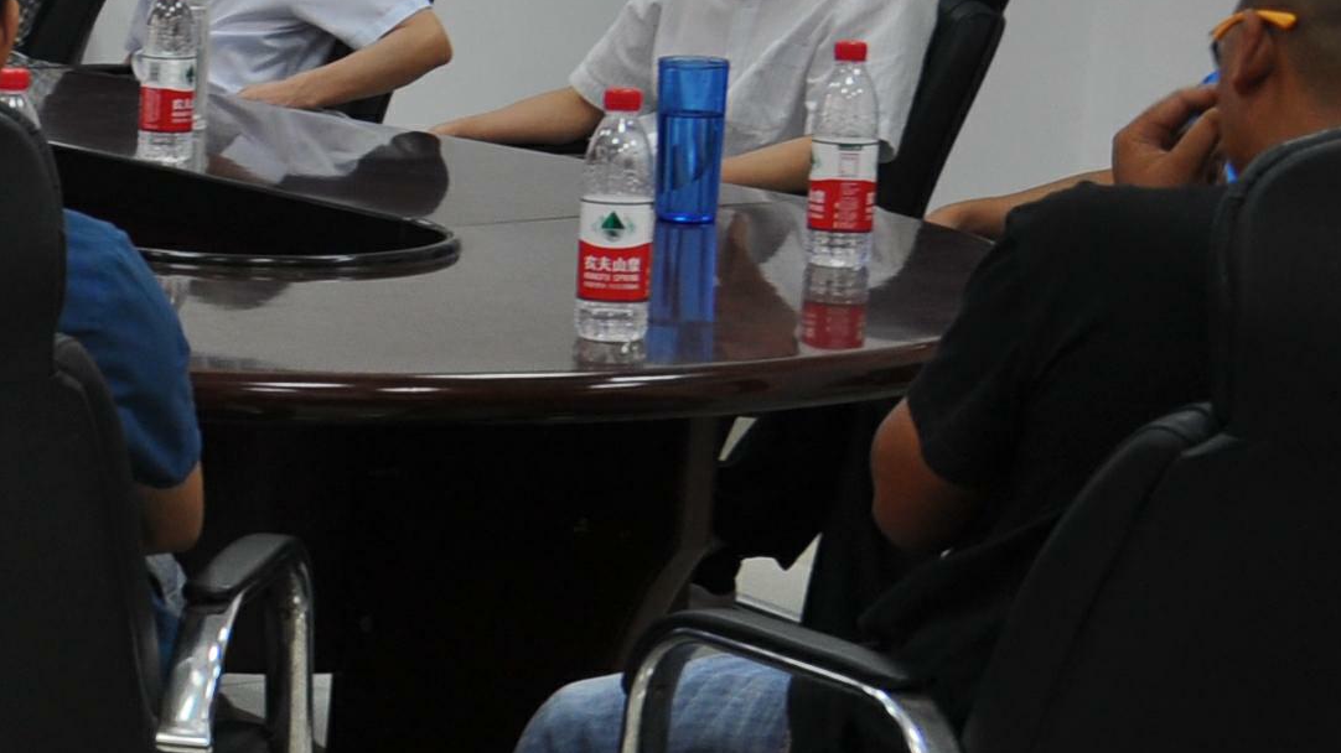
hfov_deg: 16.0
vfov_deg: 10.8
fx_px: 3982
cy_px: 342
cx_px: -1132
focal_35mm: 112
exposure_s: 1/15
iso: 200
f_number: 3.5
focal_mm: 18
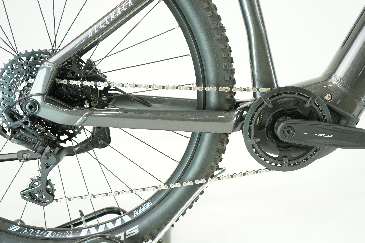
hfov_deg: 47.4
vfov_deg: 32.6
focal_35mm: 41
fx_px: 416
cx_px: 195
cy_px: 132
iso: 2500
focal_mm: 36
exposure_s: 1/200
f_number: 5
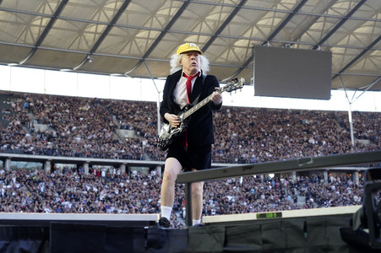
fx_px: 539
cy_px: 126
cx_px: 190
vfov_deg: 26.4
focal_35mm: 51
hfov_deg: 38.9
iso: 1600
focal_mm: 51
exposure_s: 1/400
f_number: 5
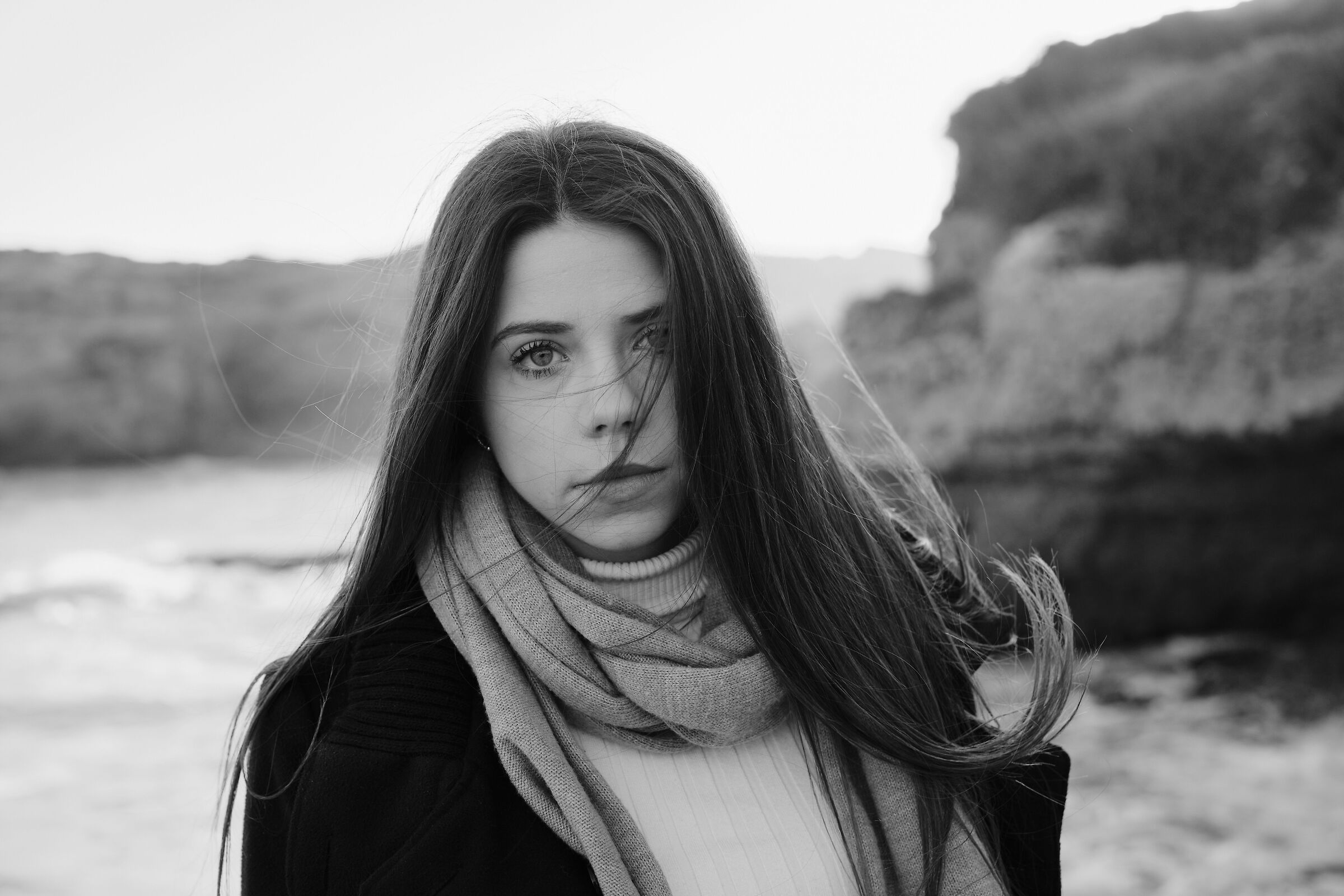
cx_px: 672
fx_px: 1867
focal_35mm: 50
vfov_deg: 27.0
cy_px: 448
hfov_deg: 39.6
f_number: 2.8
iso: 640
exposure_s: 1/1000
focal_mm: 33
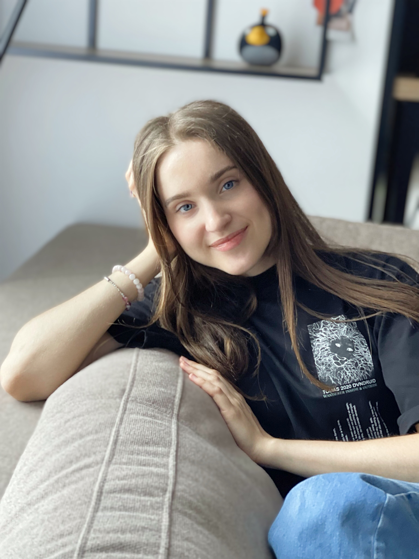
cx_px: 210
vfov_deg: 30.3
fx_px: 1033
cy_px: 280
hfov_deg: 22.9
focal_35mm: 64
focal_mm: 7.5
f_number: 2.2
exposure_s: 1/40
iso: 250
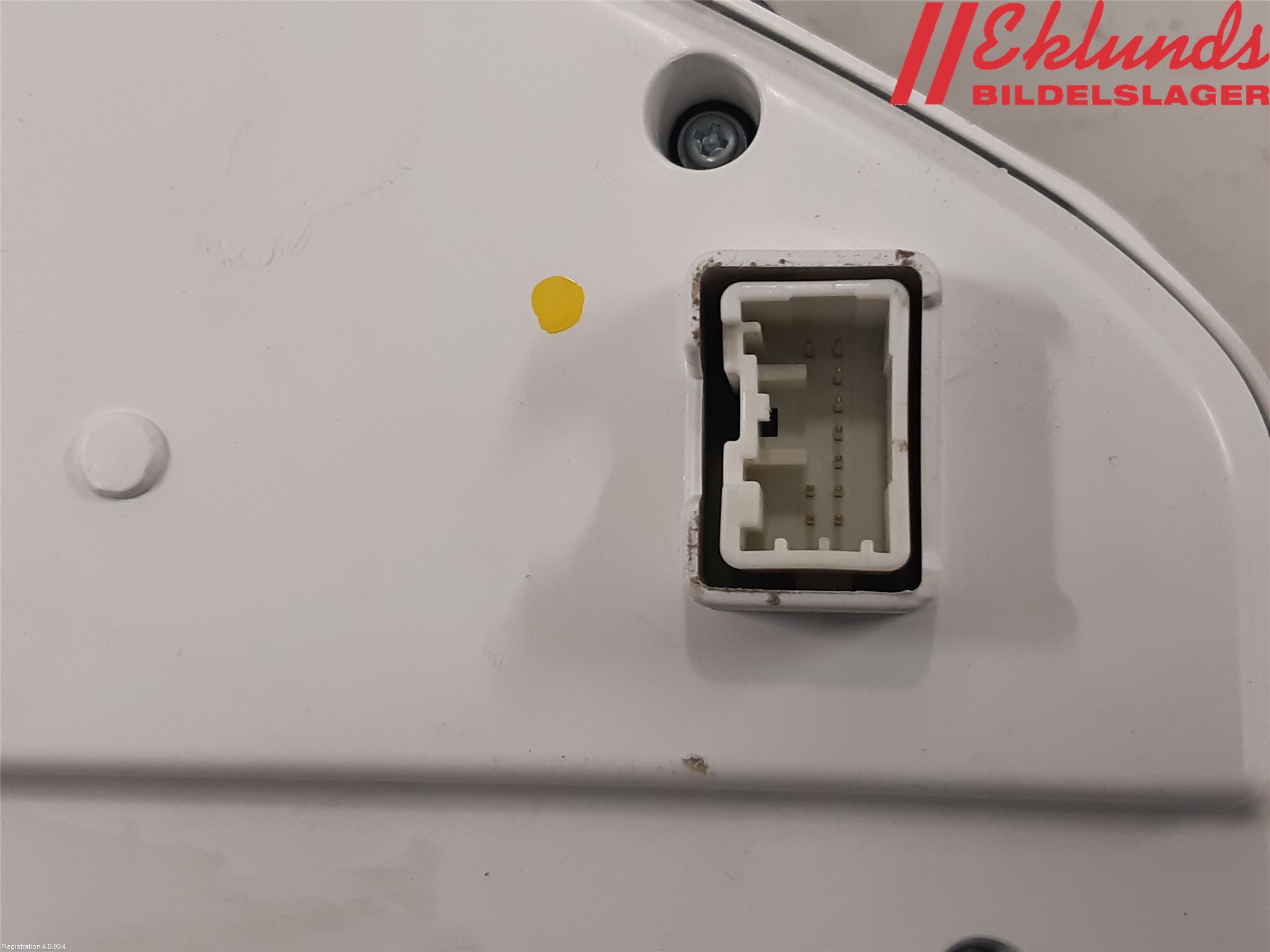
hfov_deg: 67.3
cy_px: 476
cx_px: 635
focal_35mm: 26
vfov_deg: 53.1
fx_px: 954
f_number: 1.7
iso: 125
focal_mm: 3.93
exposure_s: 1/50
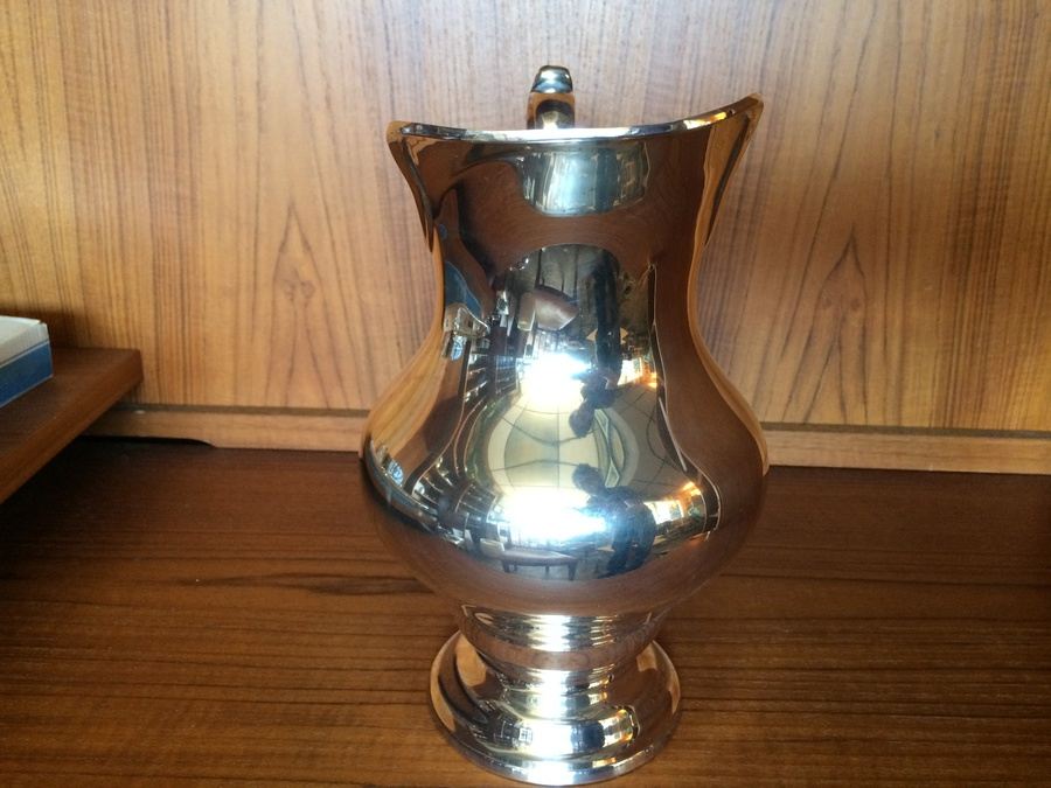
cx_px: 526
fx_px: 911
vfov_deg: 46.8
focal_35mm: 30
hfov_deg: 60.0
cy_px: 394
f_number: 2.2
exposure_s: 1/30
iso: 160
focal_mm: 4.12
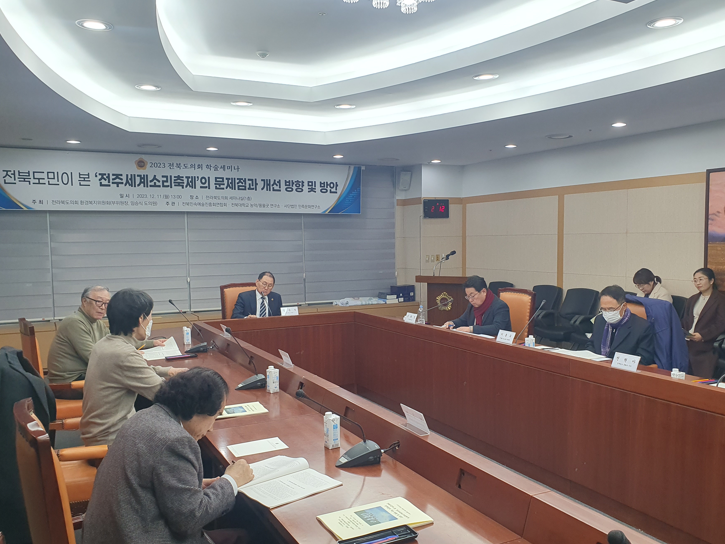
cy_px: 303
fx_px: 628
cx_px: 384
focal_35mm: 30
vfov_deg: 46.7
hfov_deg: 59.9
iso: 100
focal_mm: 4.32
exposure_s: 1/120
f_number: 2.4
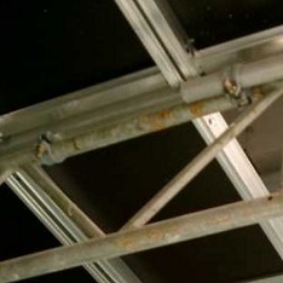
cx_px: 356
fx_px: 777
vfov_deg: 20.2
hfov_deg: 19.3
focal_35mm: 84
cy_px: 258
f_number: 2.6
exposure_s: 1/160
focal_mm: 7.6
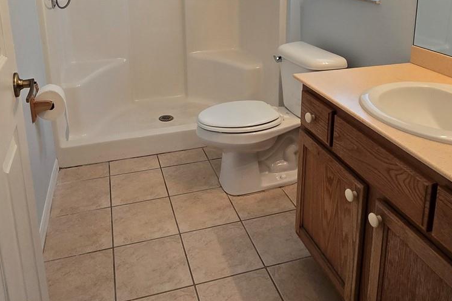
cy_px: 39
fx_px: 364
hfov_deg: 63.6
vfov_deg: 41.9
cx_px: 217
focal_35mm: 29
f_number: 2.2
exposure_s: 1/60
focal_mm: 2.2
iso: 160
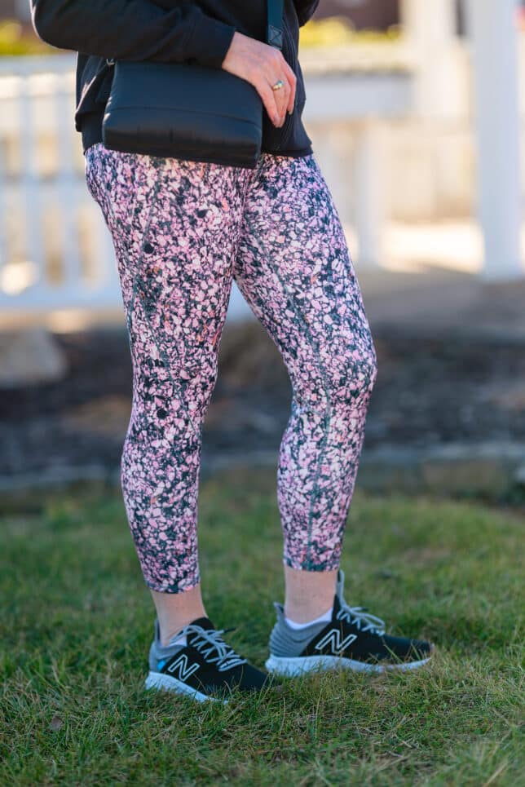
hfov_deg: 13.0
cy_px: 394
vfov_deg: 19.5
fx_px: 2295
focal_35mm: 105
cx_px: 262
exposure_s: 1/2500
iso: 80
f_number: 1.6
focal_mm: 105
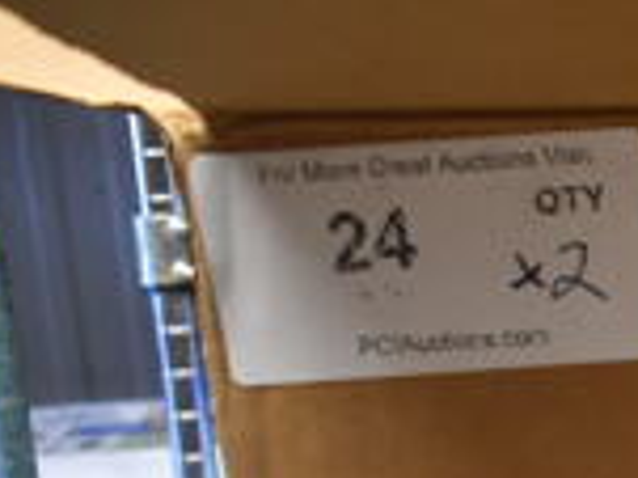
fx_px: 1934
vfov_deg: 13.1
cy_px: 787
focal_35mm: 105
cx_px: 1099
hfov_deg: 16.2
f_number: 3.5
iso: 1250
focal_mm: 18
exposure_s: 1/30
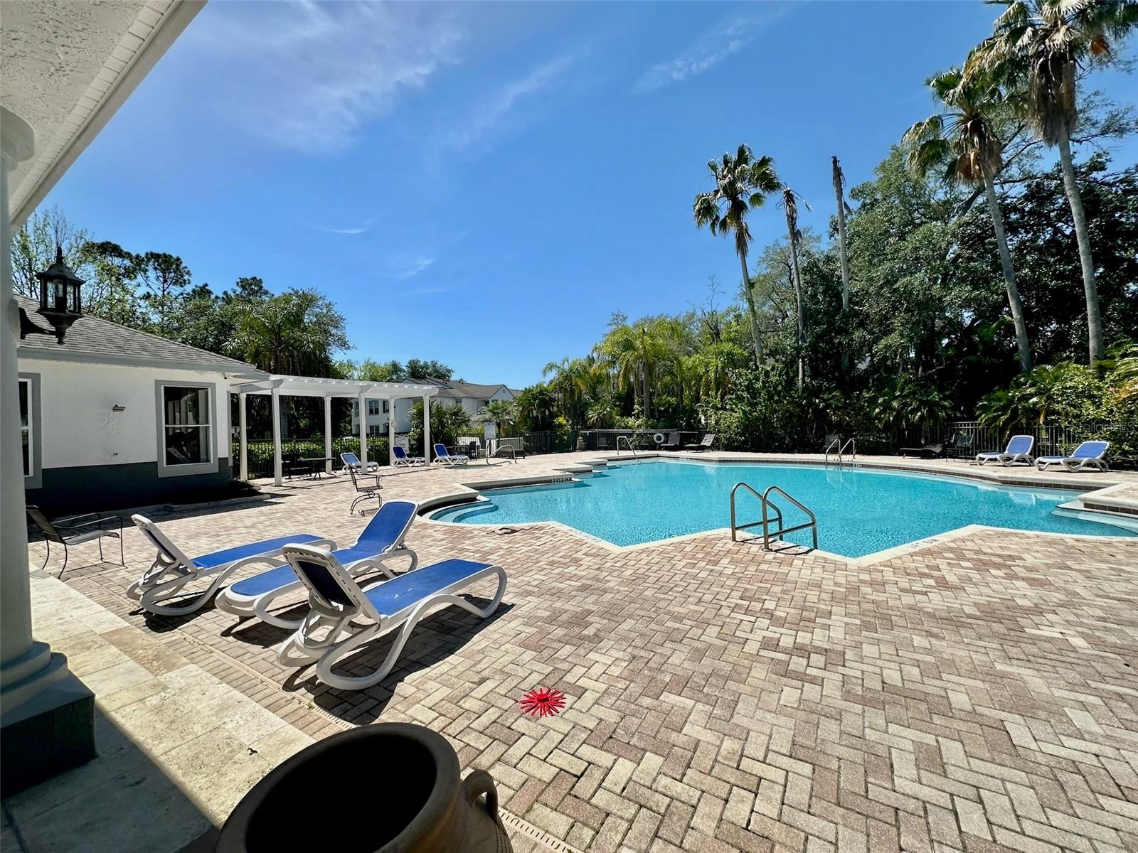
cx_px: 569
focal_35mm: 14
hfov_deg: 102.1
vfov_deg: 85.7
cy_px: 426
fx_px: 460
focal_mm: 2.22
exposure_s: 1/2959
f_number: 2.2
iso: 40
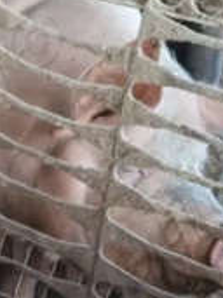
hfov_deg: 6.6
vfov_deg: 8.6
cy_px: 694
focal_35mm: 211
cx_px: -331
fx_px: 1815
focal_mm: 5.52
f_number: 1.95
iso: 100
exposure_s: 1/50
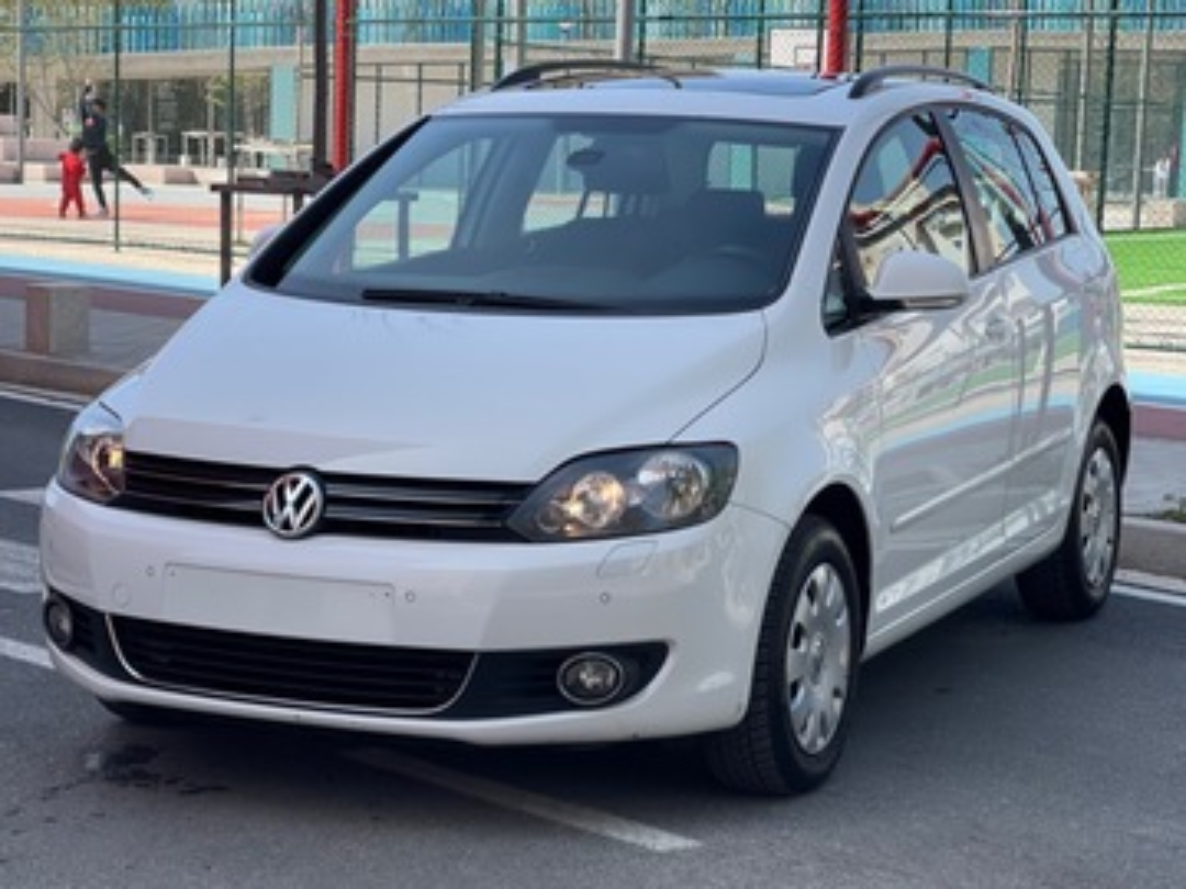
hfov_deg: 30.3
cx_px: 593
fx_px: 2193
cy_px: 444
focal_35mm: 64
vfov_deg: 22.9
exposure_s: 1/686
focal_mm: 7.5
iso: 32
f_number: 2.2
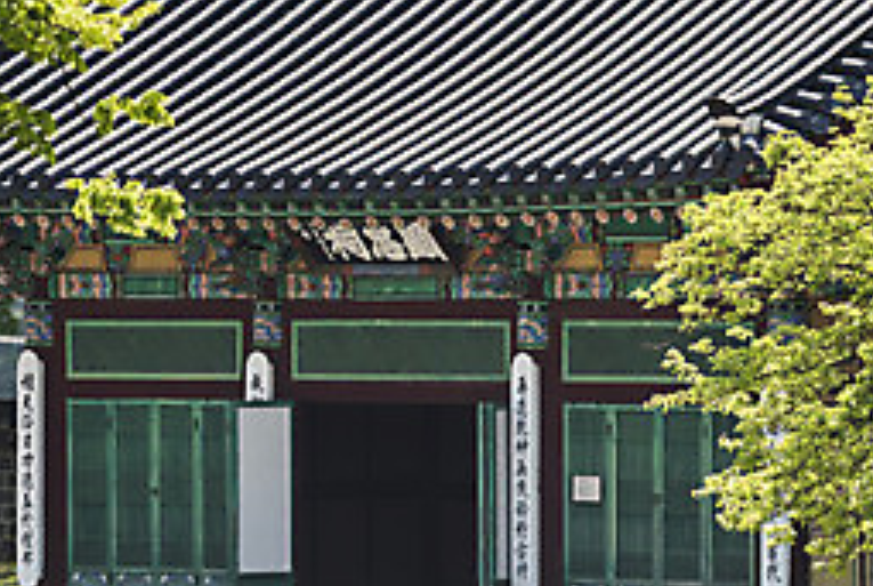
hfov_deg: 4.9
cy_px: 151
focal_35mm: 422
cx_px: 282
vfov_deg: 3.3
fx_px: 10251
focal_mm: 180
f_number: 3.5
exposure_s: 1/640
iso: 100
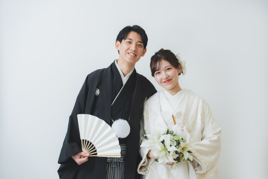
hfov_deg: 19.5
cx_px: 134
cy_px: 90
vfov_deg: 13.0
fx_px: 781
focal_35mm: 105
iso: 400
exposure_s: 1/125
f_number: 4
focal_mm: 105
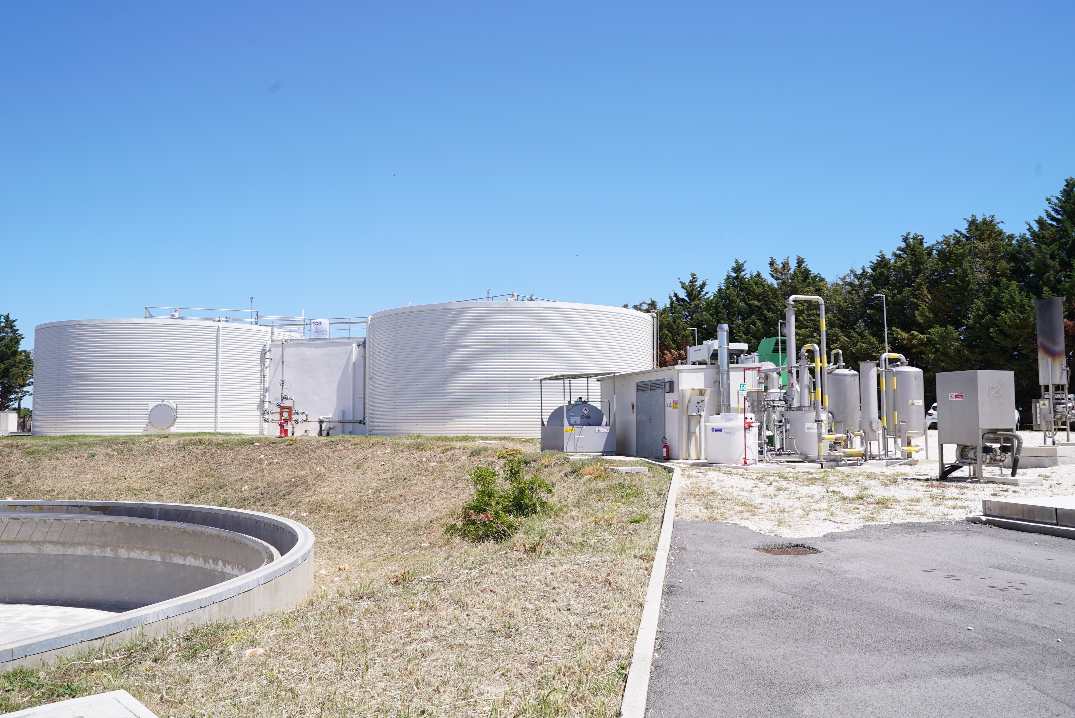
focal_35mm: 28
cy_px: 359
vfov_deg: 46.5
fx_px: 837
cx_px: 538
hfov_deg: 65.4
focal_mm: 28
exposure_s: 1/125
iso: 100
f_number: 11
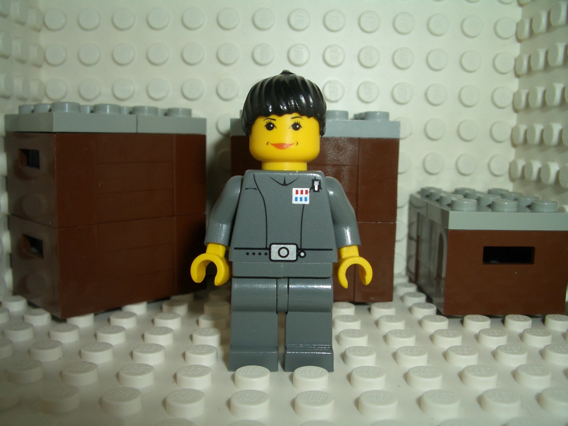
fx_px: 574
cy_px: 213
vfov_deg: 40.7
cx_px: 284
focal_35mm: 35
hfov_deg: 52.6
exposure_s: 1/60
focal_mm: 5.8
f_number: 4.3
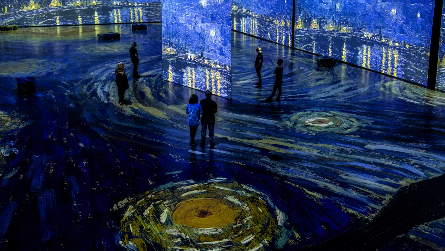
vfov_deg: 28.1
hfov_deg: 48.2
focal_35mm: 42
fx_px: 496
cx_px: 255
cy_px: 79
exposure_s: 1/15
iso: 1000
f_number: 4.5
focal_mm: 34
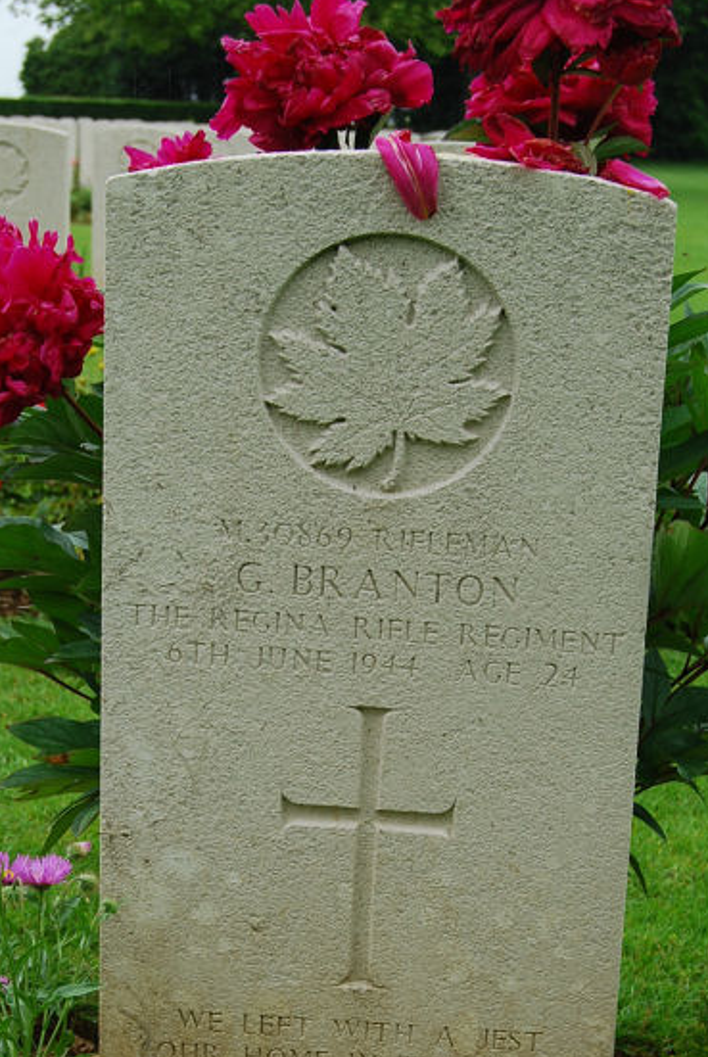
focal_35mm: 83
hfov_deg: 16.5
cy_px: 836
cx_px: 359
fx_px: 2441
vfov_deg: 24.1
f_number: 6.3
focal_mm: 34
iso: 200
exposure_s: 1/160
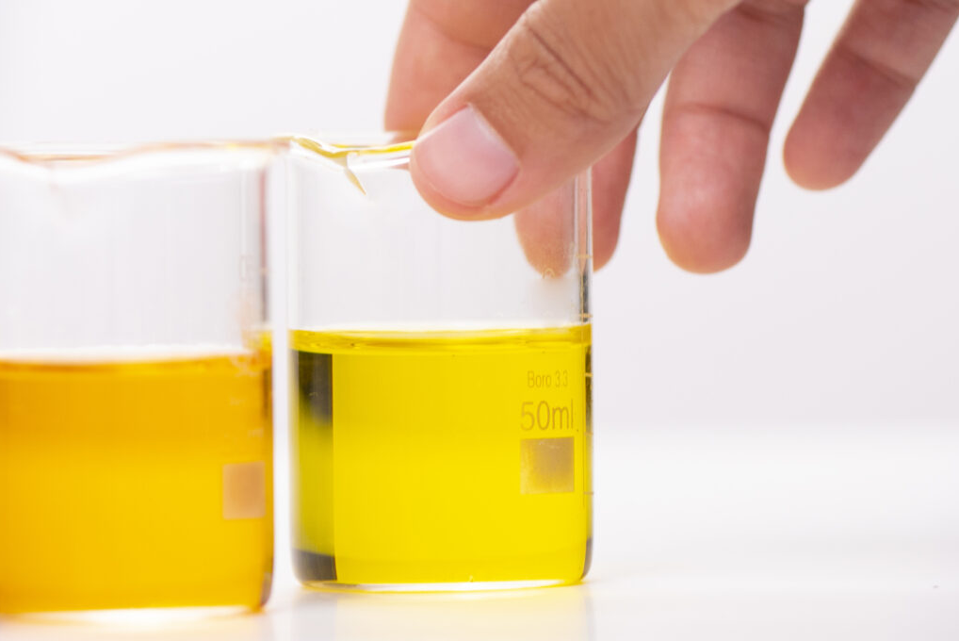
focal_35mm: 264
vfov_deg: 5.2
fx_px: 7036
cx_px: 420
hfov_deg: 7.8
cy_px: 89
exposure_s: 1/80
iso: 320
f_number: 4
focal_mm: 105
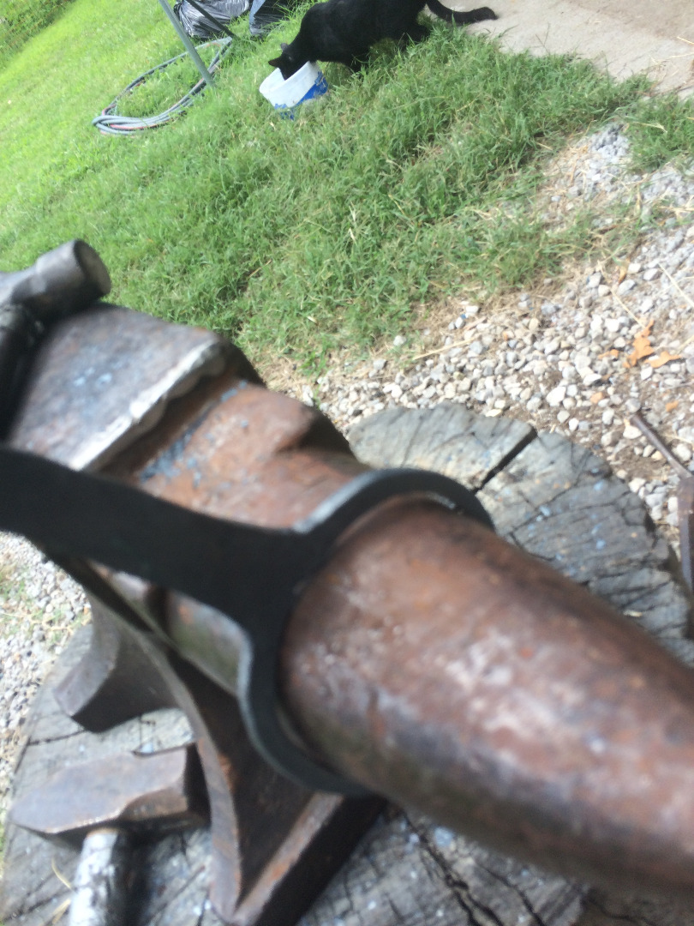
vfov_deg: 61.7
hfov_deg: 48.2
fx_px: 775
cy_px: 463
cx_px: 347
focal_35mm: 29
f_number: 2.2
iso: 32
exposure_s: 1/789
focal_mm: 4.15
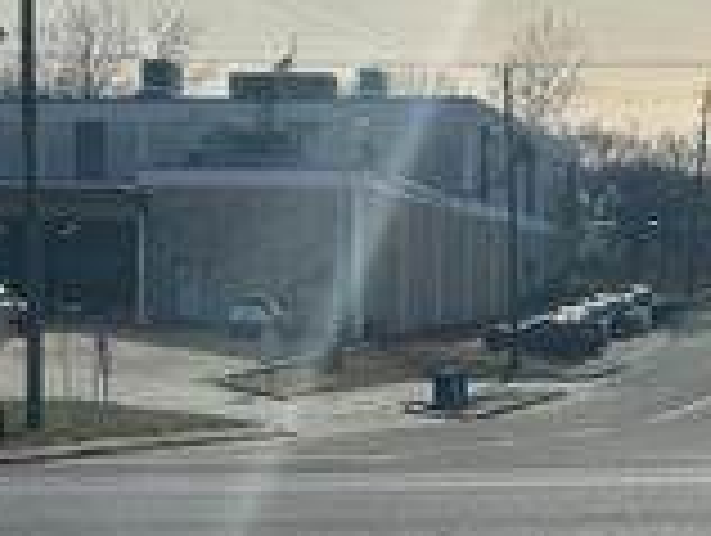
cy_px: 495
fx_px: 2160
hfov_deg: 18.6
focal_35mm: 105
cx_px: 477
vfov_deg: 14.0
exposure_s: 1/16393
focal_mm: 5.7
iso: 50
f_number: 1.5
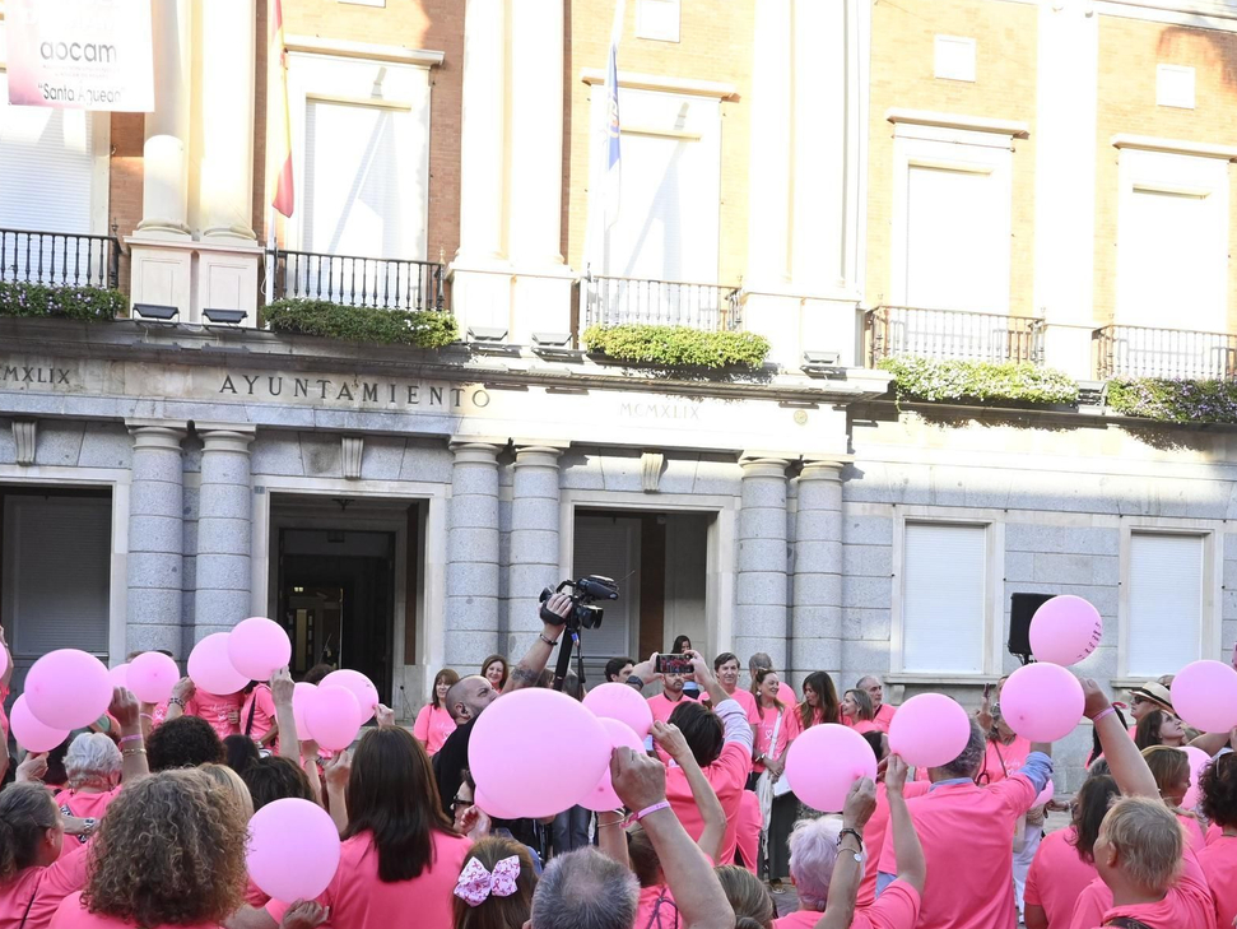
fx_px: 1358
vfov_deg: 37.2
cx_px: 569
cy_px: 646
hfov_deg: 48.9
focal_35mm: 38
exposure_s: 1/500
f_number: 6.3
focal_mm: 16
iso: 800
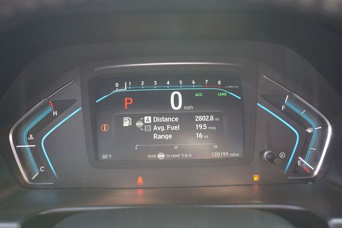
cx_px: 171
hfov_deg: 47.9
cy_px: 114
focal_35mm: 40
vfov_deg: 33.0
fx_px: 385
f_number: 4.5
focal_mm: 27
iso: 500
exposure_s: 1/60
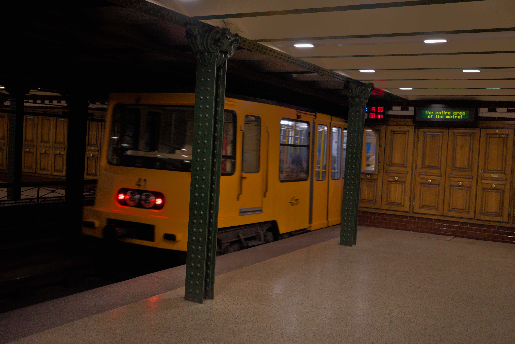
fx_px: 572
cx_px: 258
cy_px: 172
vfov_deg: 33.4
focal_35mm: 40
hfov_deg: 48.5
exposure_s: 1/100
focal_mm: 26
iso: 1000
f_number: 2.8
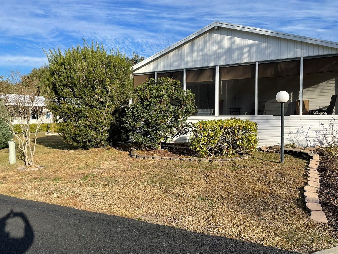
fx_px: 273
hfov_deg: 63.4
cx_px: 172
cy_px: 126
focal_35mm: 28
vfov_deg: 49.7
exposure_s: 1/2817
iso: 32
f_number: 1.6
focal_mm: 4.2
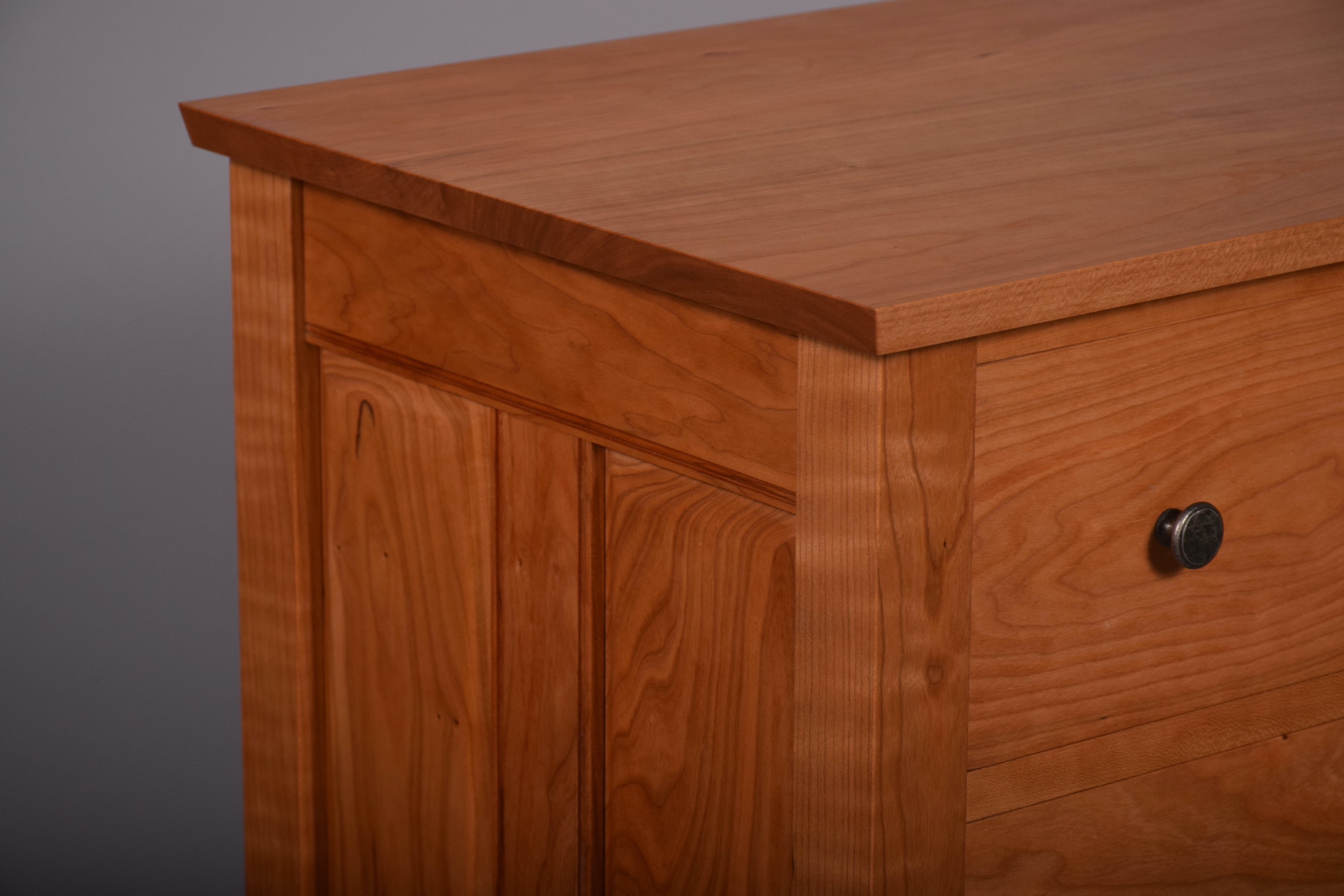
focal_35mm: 135
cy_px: 448
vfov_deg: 10.2
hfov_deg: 15.2
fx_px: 5040
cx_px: 672
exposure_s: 1/200
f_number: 8
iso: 400
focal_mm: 90
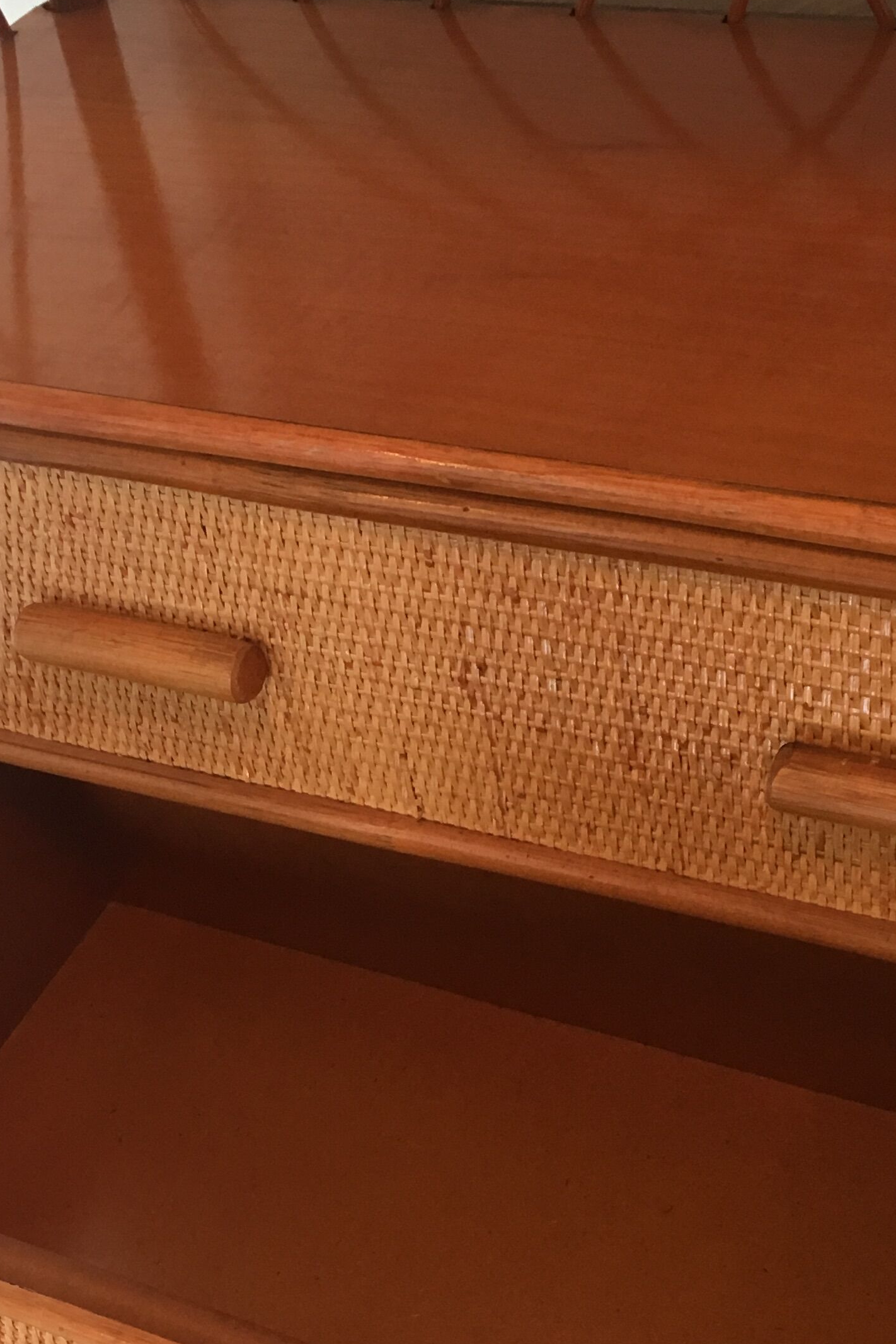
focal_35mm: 57
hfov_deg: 23.8
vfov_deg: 34.6
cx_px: 415
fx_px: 2129
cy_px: 928
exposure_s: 1/33
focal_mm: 4.15
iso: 125
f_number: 2.2
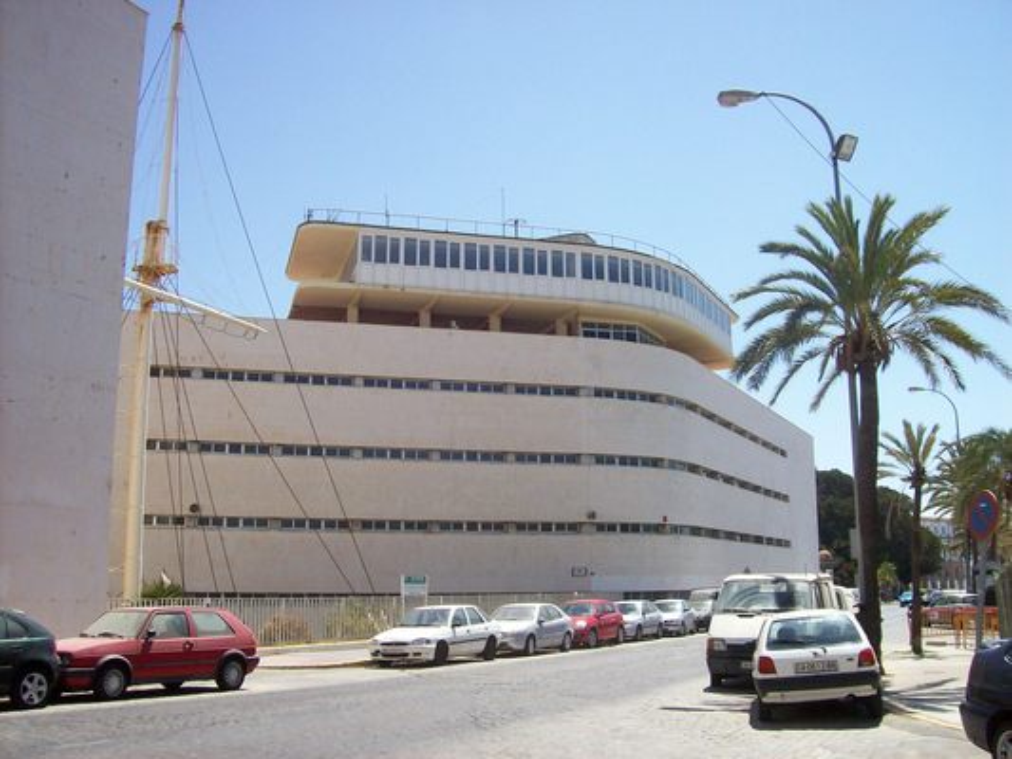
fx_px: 1053
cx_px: 506
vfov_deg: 39.7
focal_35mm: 36
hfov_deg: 51.3
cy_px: 380
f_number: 4.8
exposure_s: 1/715
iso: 80
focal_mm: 6
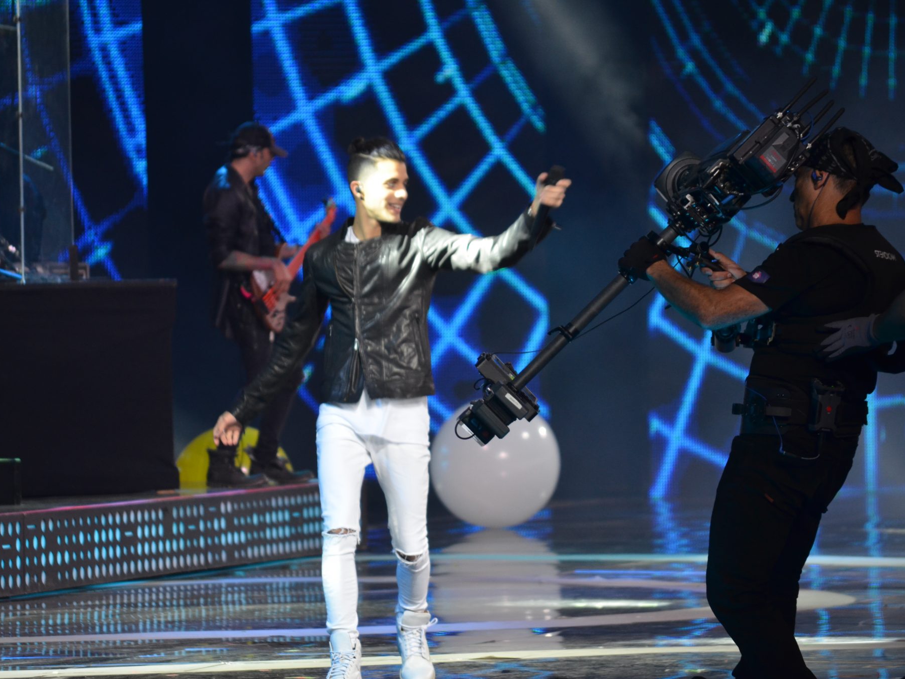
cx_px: 398
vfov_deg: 5.7
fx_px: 6850
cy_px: 341
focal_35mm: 262
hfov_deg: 7.6
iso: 800
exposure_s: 1/125
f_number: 5.3
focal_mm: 160
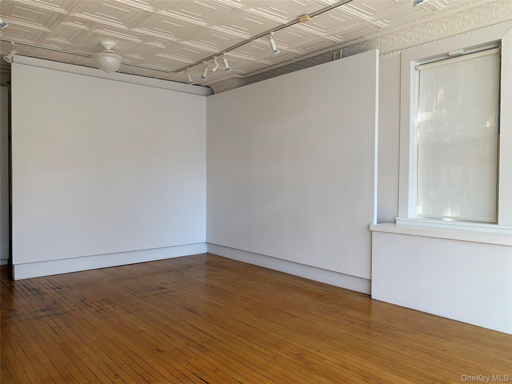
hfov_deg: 67.3
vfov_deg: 53.1
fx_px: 385
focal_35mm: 26
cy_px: 192
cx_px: 256
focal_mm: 4.25
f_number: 1.8
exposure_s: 1/124
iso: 25
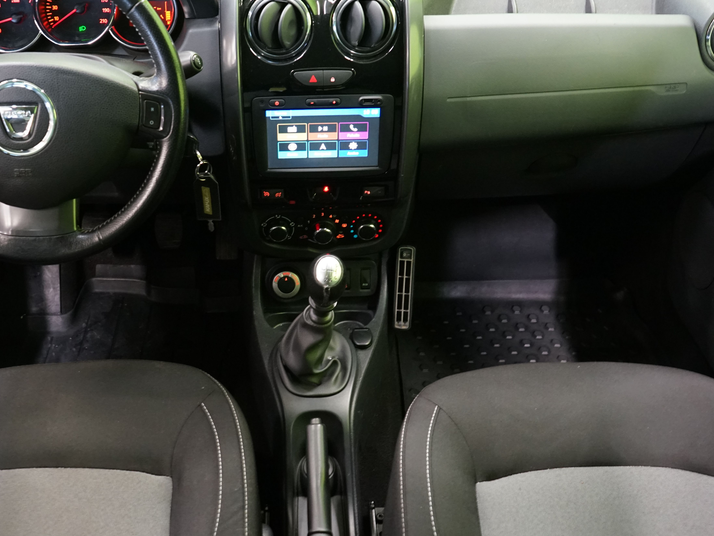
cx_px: 295
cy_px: 260
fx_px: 784
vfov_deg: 37.7
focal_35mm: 38
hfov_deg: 48.8
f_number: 5
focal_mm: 29
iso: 3200
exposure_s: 1/20
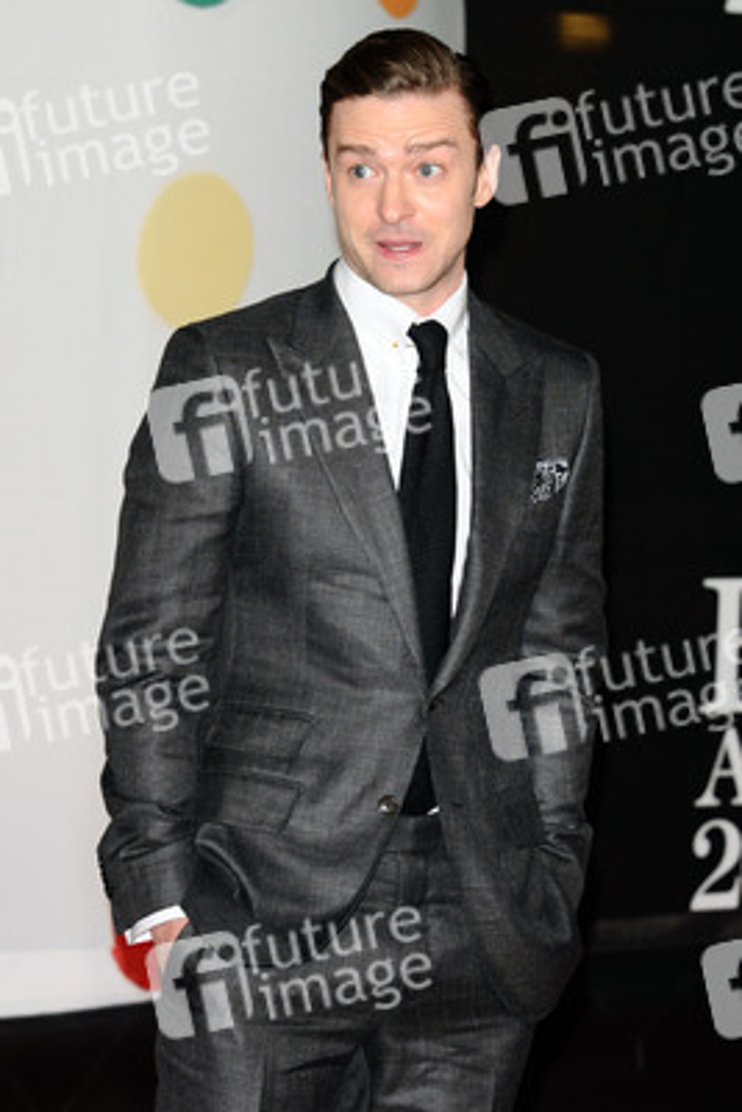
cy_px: 556
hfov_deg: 9.9
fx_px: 4262
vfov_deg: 14.9
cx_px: 371
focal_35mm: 138
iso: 320
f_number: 4.5
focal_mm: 92
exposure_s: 1/160
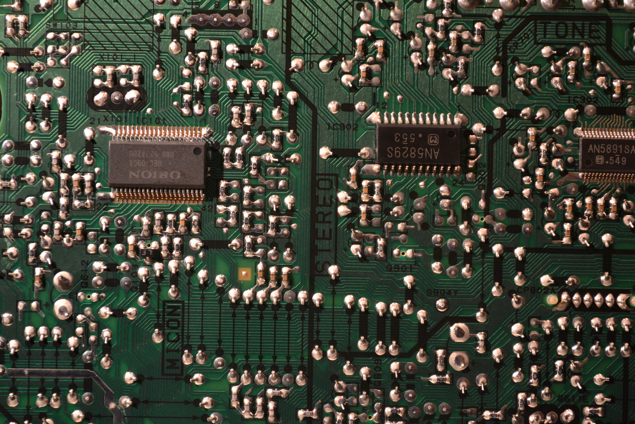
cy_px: 214
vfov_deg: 20.3
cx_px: 320
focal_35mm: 67
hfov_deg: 30.1
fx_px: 1182
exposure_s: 1/40
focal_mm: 44
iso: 800
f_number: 5.3
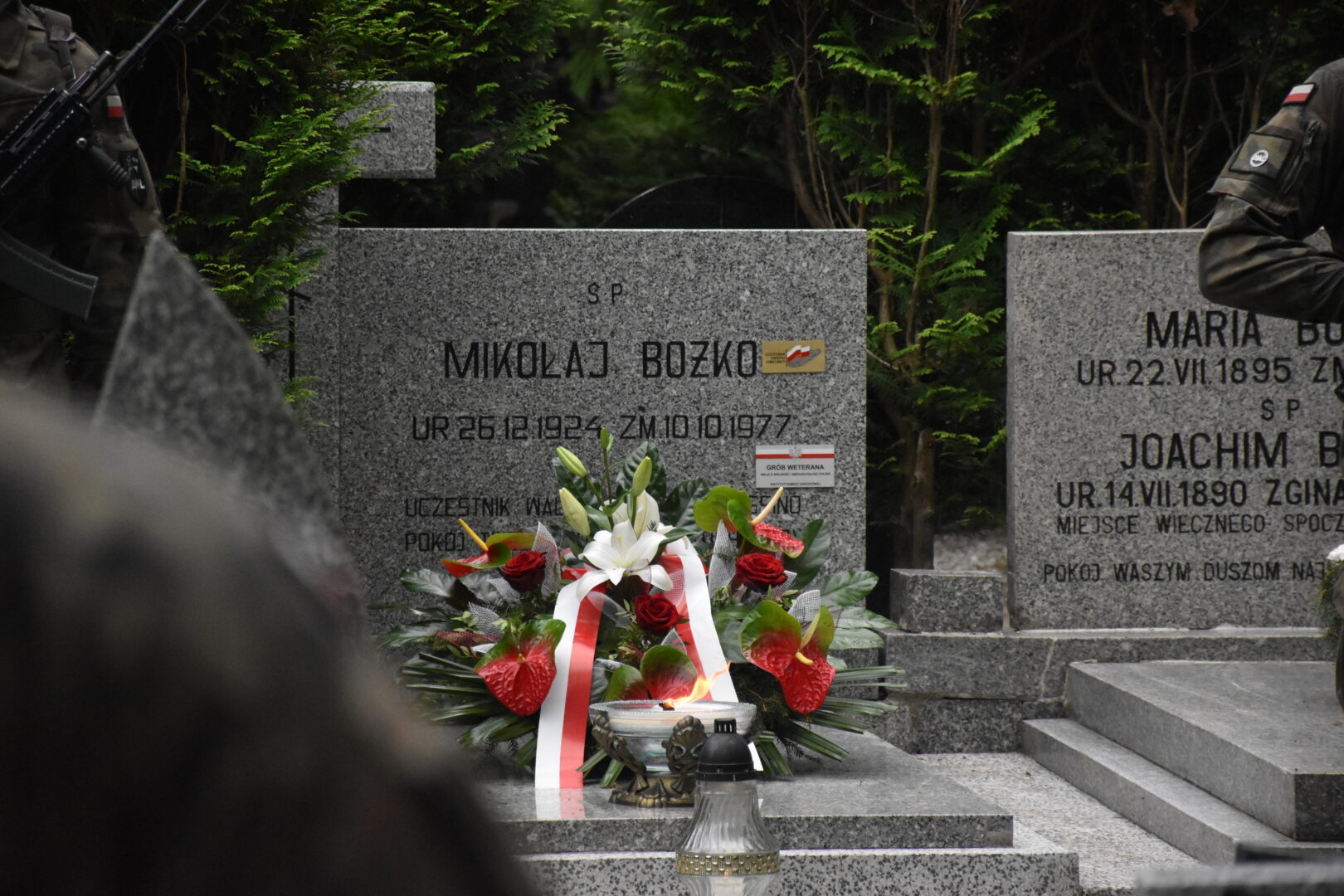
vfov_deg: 6.5
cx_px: 672
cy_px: 448
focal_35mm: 210
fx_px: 7839
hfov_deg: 9.8
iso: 3600
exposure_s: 1/4000
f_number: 5.6
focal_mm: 140
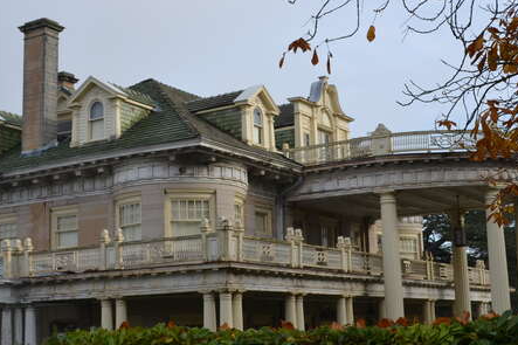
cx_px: 272
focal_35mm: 65
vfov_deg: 20.9
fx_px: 935
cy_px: 151
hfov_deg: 31.0
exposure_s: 1/200
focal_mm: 24
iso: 100
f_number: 7.1
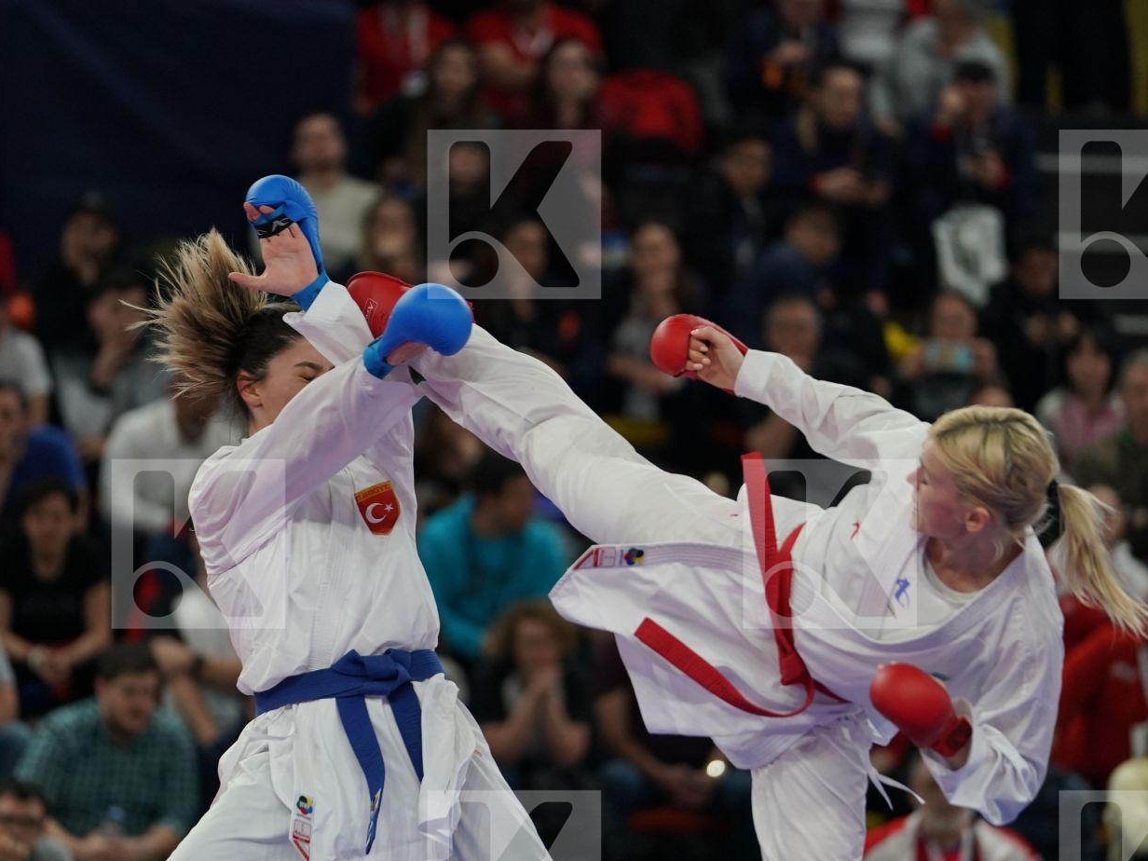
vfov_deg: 5.3
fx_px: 9319
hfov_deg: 7.0
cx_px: 514
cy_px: 544
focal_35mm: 281
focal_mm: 200
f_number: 2.8
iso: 1600
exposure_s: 1/1000
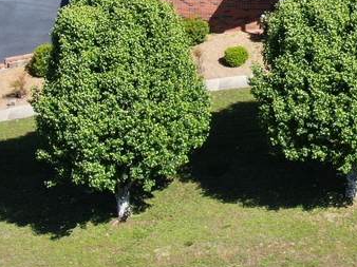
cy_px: -66
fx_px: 1876
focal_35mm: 182
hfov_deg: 10.5
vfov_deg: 8.1
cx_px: 522
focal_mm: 8.6
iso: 100
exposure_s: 1/400
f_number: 3.8
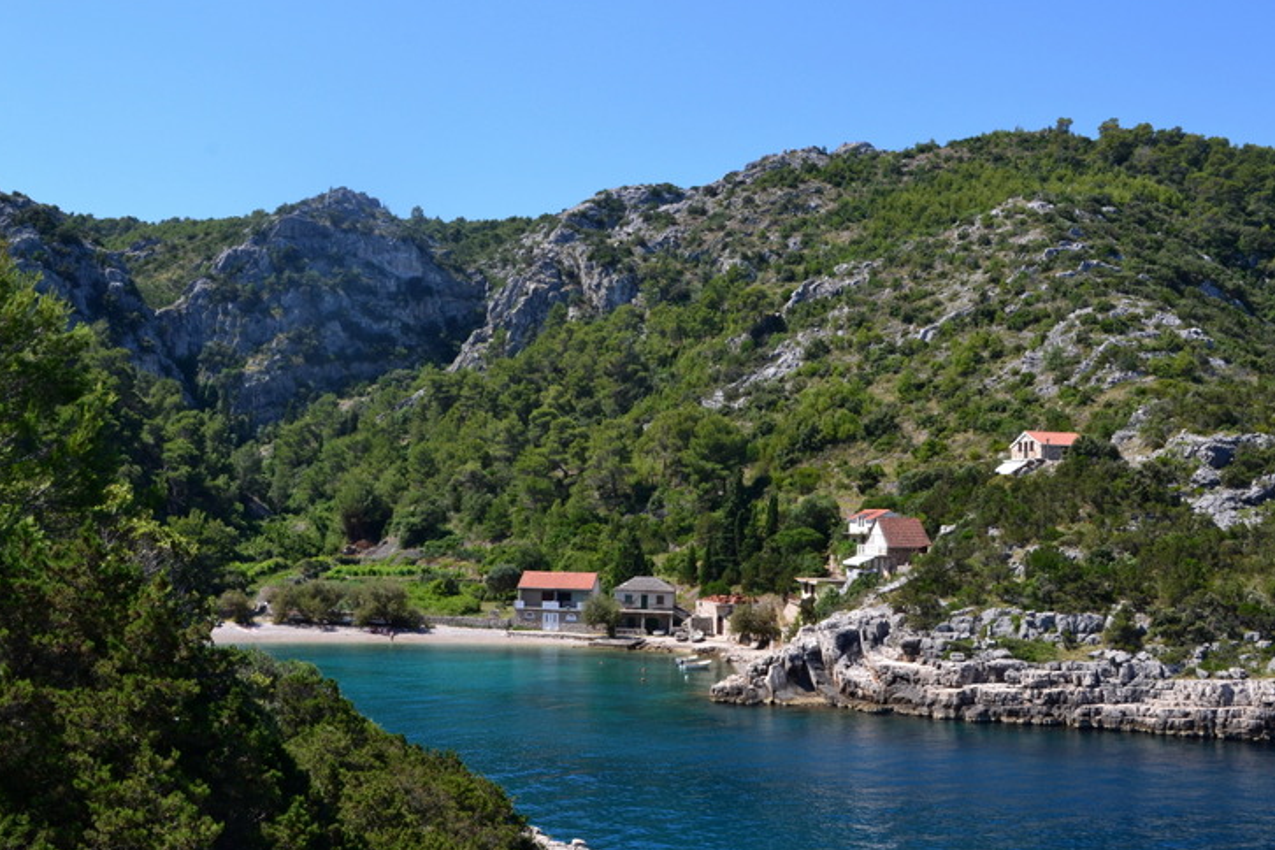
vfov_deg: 31.2
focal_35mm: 43
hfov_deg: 45.4
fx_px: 1523
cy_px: 430
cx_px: 653
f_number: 10
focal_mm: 26
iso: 400
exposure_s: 1/320
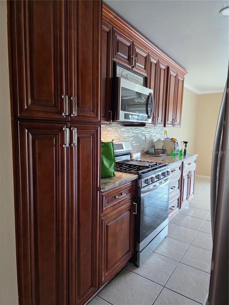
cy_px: 152
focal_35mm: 23
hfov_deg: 58.9
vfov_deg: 73.9
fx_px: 203
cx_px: 114
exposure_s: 1/120
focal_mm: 6.3
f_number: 1.7
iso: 640
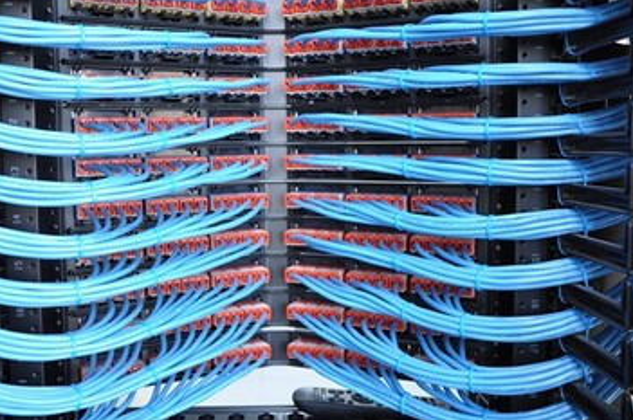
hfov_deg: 47.4
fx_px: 720
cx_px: 287
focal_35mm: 41
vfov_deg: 32.5
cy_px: 194
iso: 320
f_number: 5.6
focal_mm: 24
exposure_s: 1/30
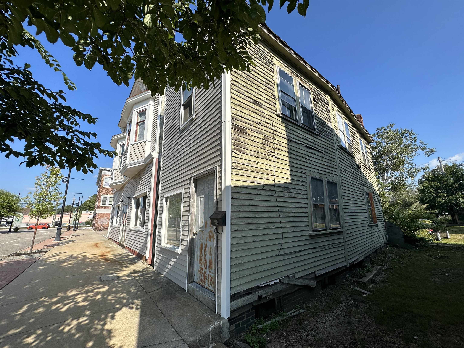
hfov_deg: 102.1
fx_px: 188
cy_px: 174
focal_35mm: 14
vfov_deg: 85.7
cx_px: 232
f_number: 2.2
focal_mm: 2.22
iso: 50
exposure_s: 1/1855
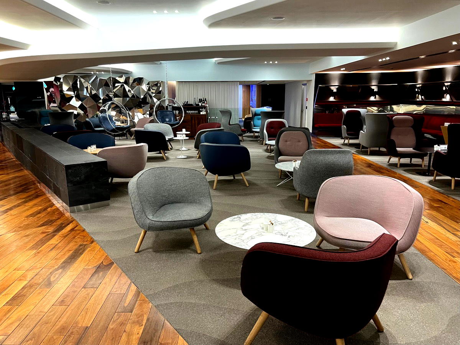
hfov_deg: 67.3
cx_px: 230
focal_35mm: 26
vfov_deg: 53.1
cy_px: 172
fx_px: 346
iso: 200
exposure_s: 1/50
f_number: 1.5
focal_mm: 5.7
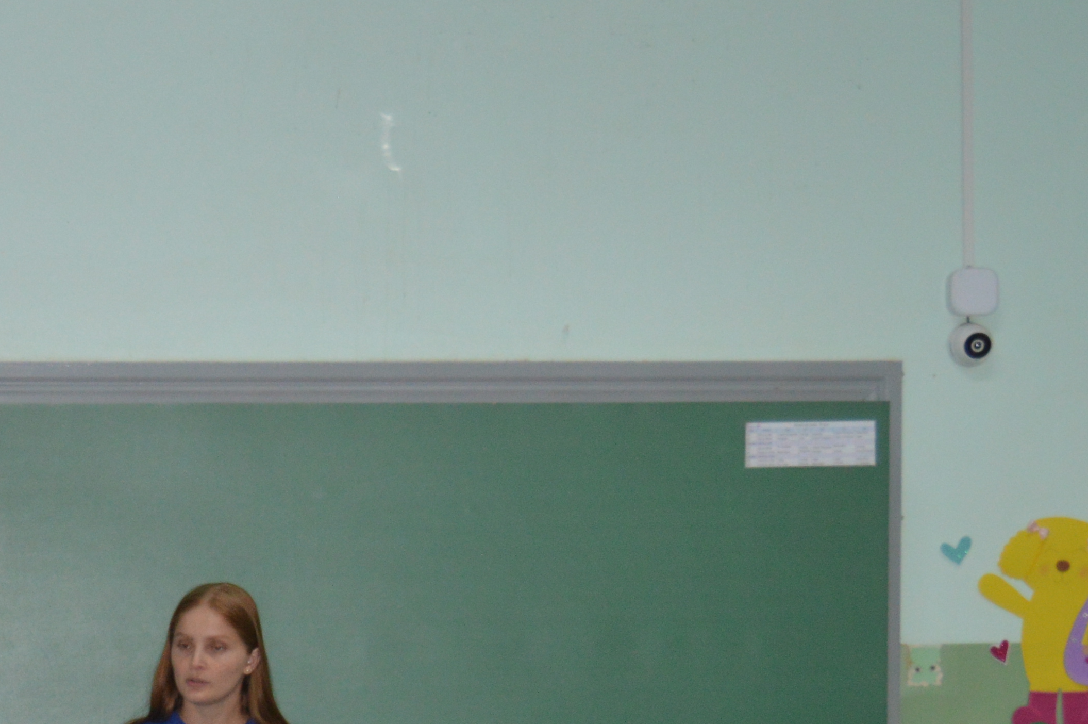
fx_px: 3486
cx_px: 27
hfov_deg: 17.4
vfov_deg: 11.6
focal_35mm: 115
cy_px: 878
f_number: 4
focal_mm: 27
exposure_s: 1/60
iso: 720
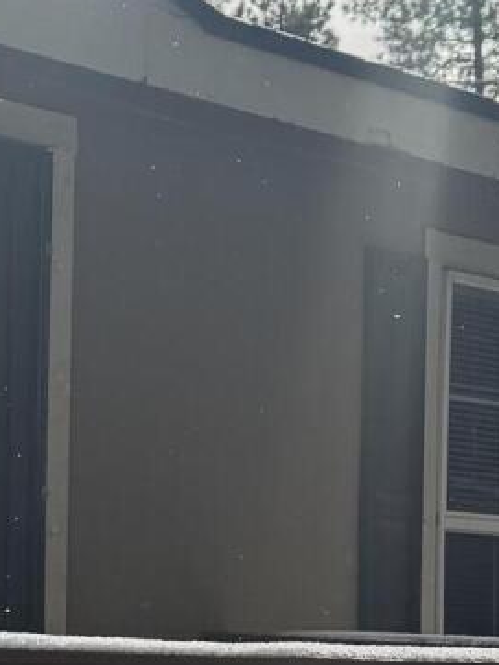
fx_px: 2555
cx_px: -26
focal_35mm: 133
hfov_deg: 11.0
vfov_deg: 14.8
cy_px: 501
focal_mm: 6.76
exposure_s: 1/6711
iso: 100
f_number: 1.78
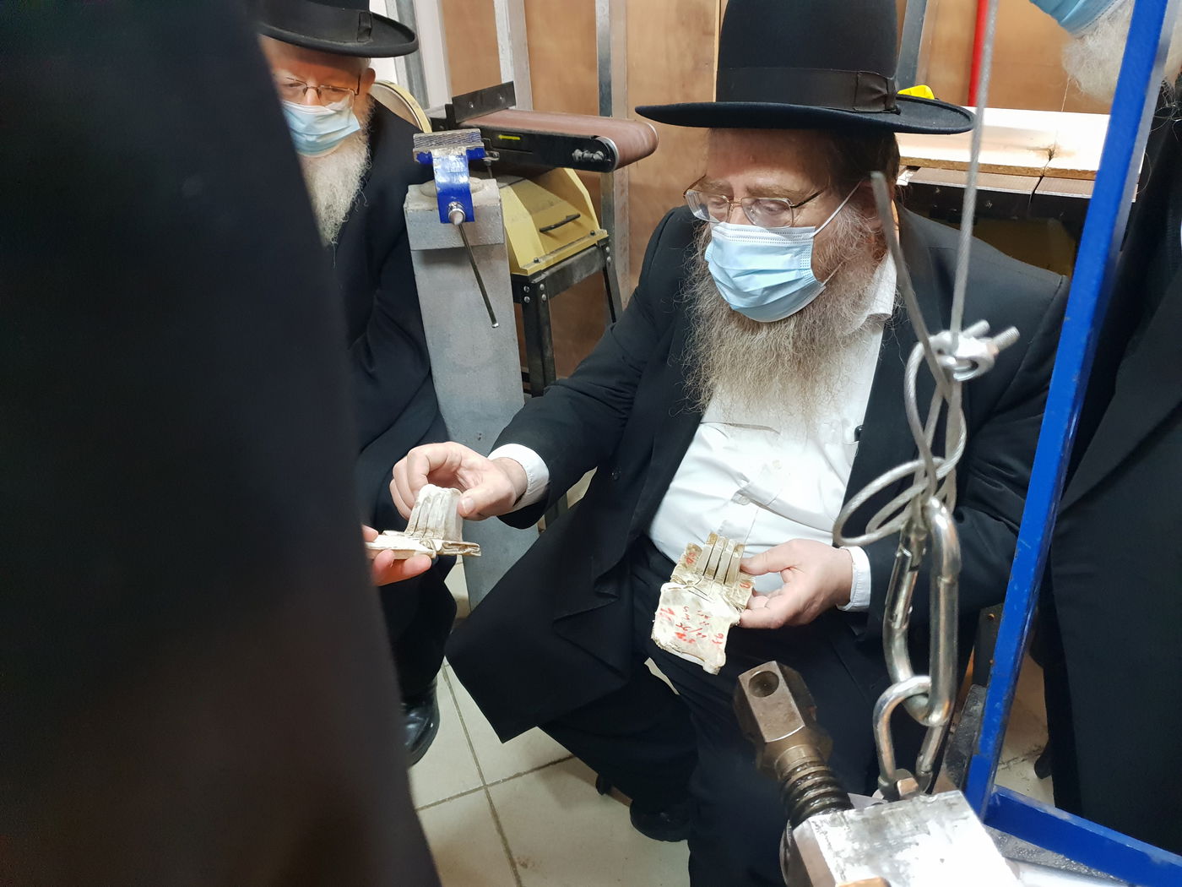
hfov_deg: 67.3
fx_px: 888
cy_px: 444
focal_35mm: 26
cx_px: 591
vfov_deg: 53.1
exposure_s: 1/50
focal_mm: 4.3
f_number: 1.5
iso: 320
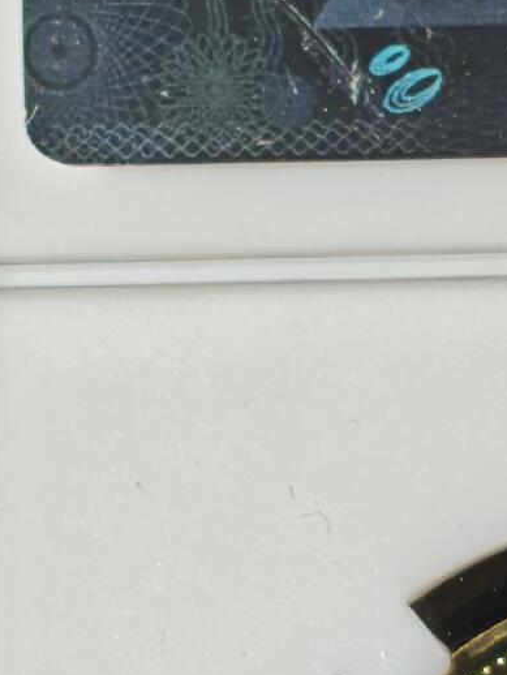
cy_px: 539
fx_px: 6576
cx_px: 623
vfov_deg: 5.9
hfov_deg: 4.4
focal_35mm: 337
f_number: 1.5
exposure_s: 1/2281
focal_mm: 4.94
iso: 50
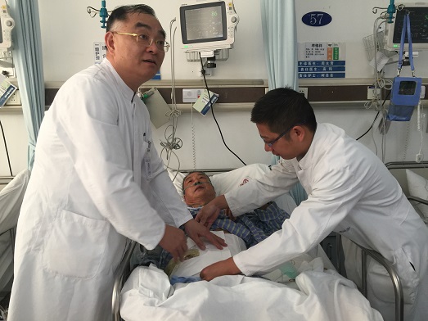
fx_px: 358
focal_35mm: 29
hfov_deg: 61.7
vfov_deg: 48.2
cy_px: 160
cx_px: 214
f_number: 2.2
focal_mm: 4.15
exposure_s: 1/33
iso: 40
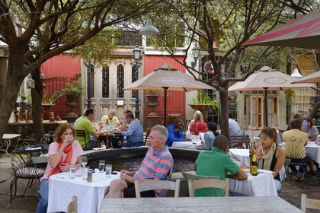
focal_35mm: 36
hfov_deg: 53.1
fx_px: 320
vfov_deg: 36.9
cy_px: 106
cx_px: 160
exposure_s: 1/100
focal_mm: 36
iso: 800
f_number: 5.6
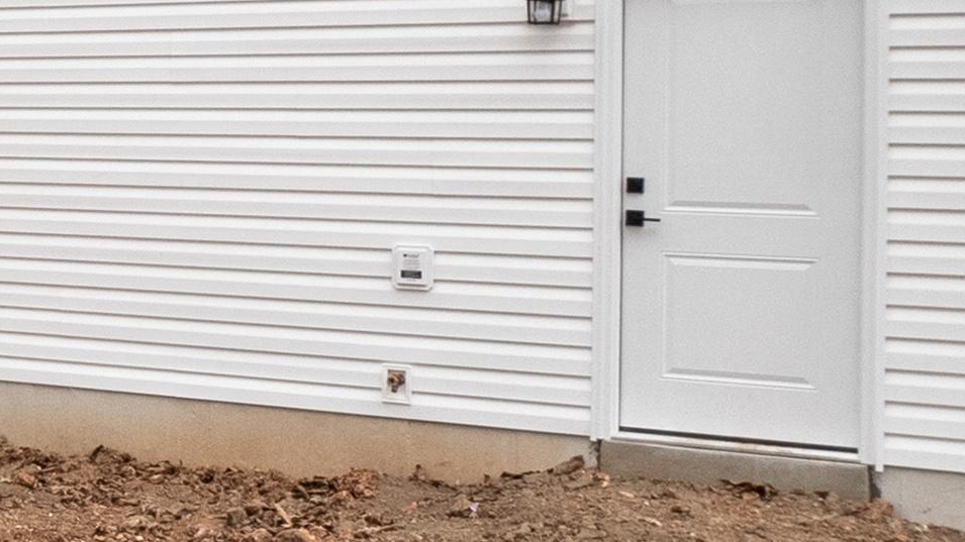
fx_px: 2021
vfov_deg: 15.2
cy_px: 94
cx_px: -502
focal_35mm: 79
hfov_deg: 22.0
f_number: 8
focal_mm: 9
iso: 400
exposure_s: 1/160
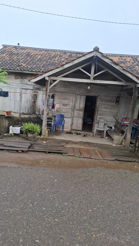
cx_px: 60
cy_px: 127
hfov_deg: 44.3
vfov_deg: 71.9
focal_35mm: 26
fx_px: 170
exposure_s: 1/161
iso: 50
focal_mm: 5.54
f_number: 1.8
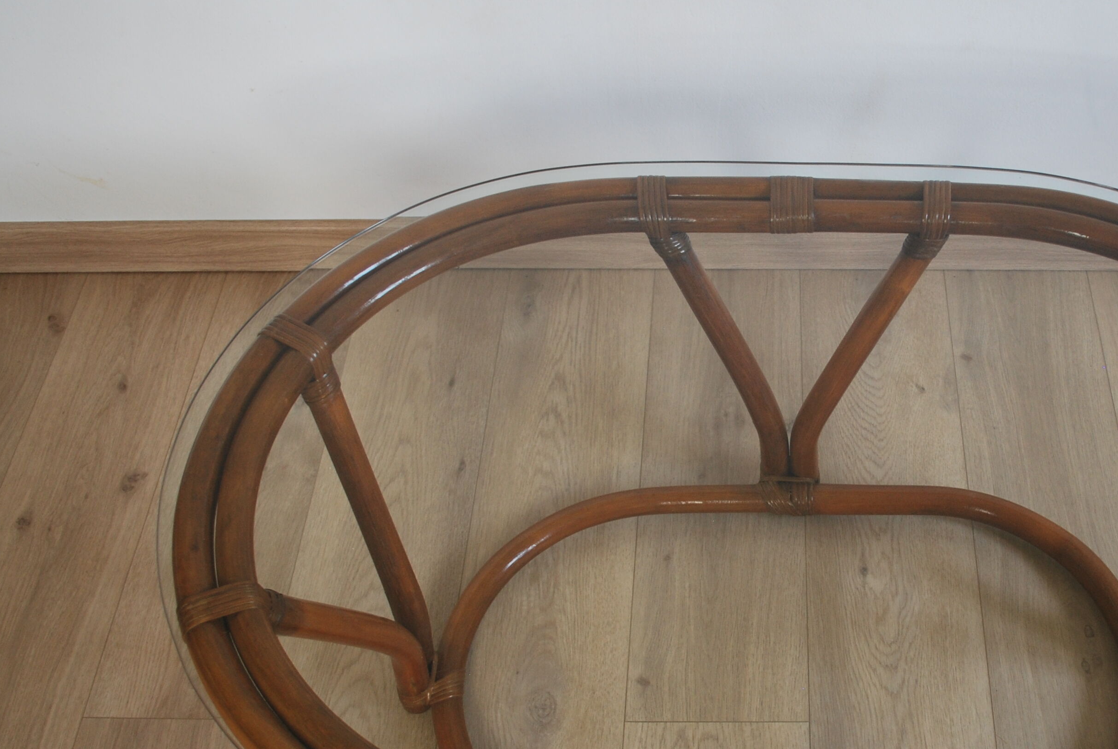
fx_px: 1337
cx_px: 795
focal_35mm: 43
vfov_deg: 31.2
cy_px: 448
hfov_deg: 44.3
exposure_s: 1/30
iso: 250
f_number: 3.5
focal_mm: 18
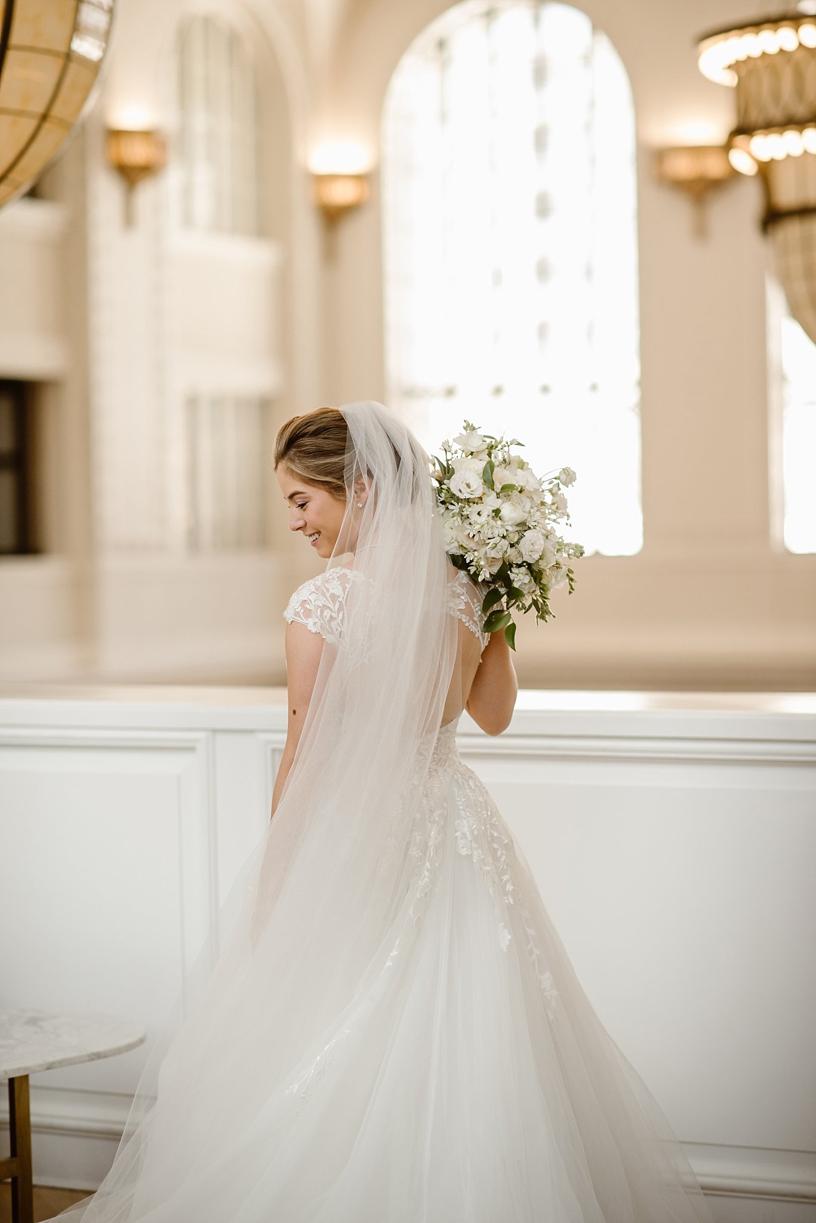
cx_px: 408
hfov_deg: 16.1
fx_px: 2887
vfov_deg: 23.9
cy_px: 612
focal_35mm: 85
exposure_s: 1/640
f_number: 2
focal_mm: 85
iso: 640
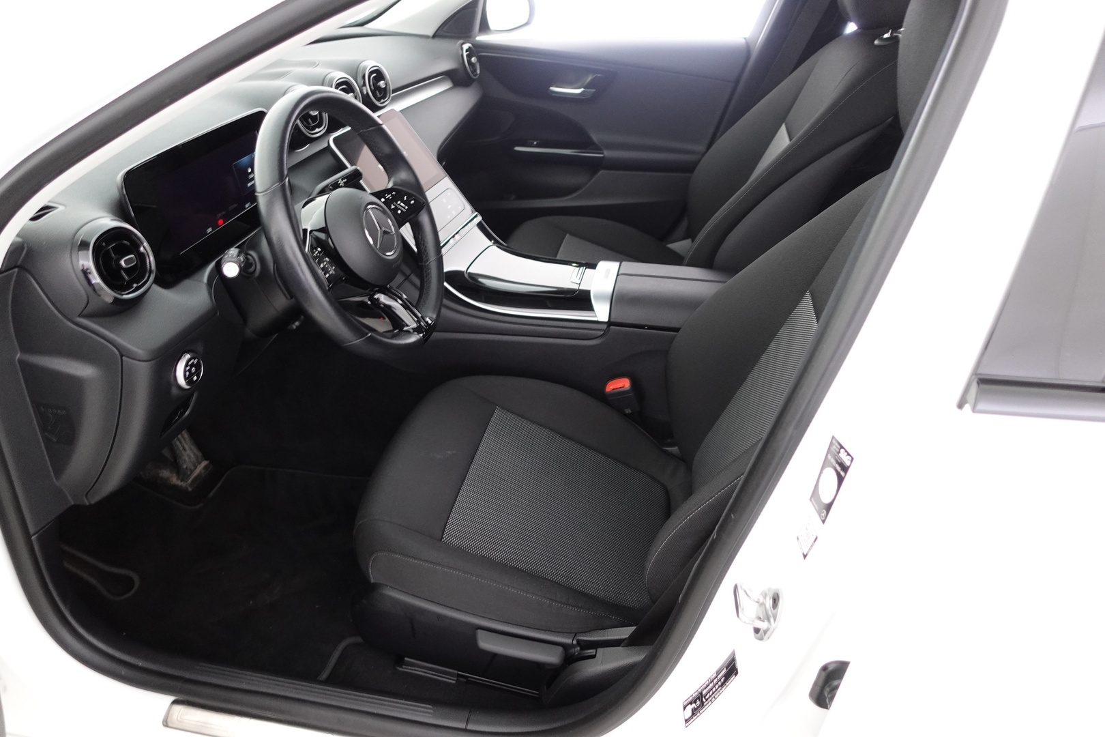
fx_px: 737
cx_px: 552
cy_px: 368
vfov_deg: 53.1
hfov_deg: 73.7
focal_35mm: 24
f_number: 1.8
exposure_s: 1/15
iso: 800
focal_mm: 9.4
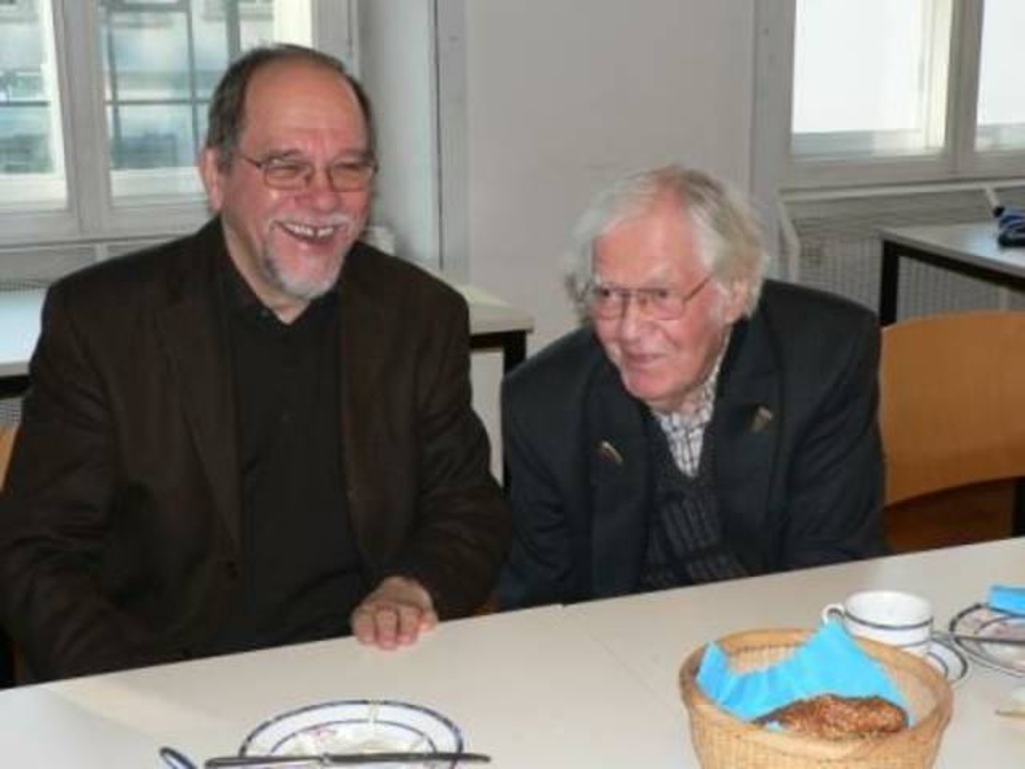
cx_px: 512
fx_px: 1599
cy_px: 384
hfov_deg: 35.5
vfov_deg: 27.0
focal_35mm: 54
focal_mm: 9.1
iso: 100
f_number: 2.8
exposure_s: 1/80
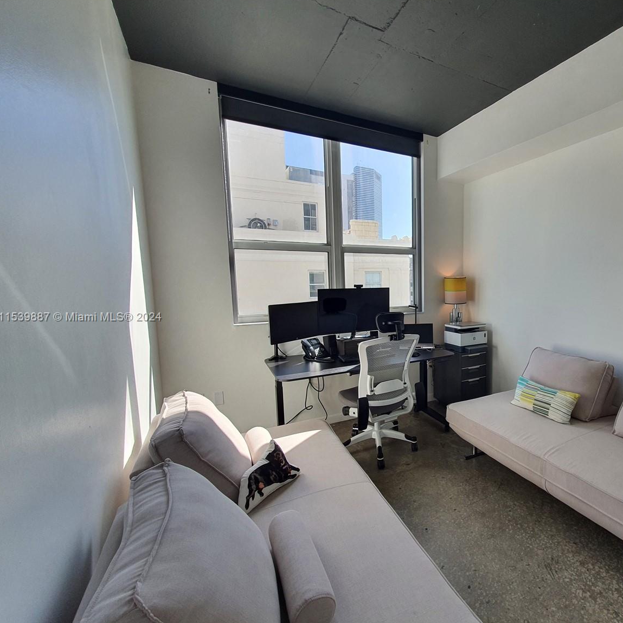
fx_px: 326
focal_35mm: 16
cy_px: 318
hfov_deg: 84.0
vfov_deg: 87.4
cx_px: 422
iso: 50
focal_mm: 1.8
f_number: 2.2
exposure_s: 1/255
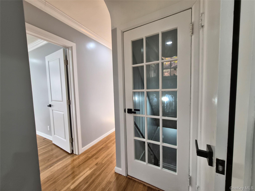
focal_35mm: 13
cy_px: 96
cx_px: 128
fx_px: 96
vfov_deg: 89.9
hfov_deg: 106.2
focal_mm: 1.7
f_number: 2.2
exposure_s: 1/60
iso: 64
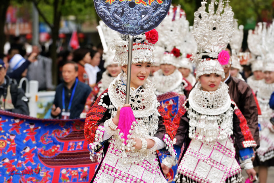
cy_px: 92
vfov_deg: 6.9
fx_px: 1522
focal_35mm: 200
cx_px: 137
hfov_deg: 10.3
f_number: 8
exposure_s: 1/1000
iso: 1250
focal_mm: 200
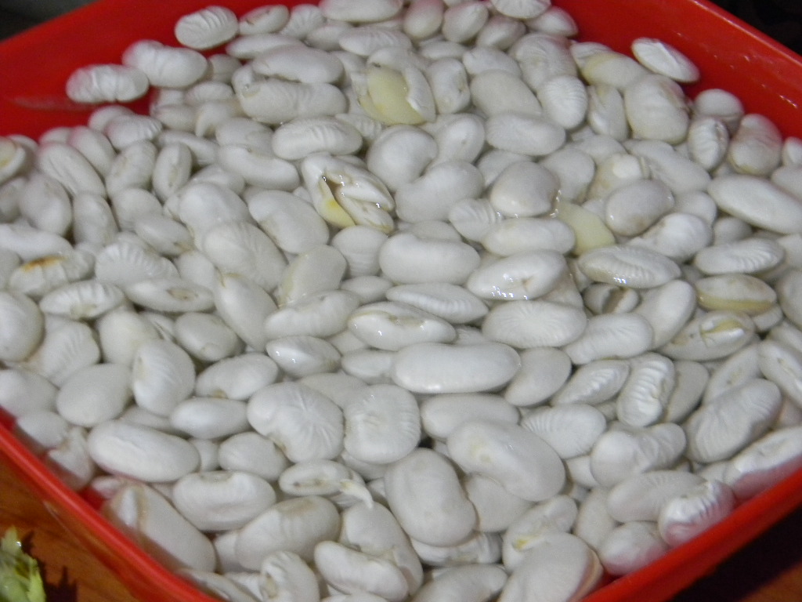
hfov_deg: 23.6
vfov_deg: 17.8
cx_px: 401
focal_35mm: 83
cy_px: 301
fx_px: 1923
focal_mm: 15.1
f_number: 4.5
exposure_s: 1/13
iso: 400
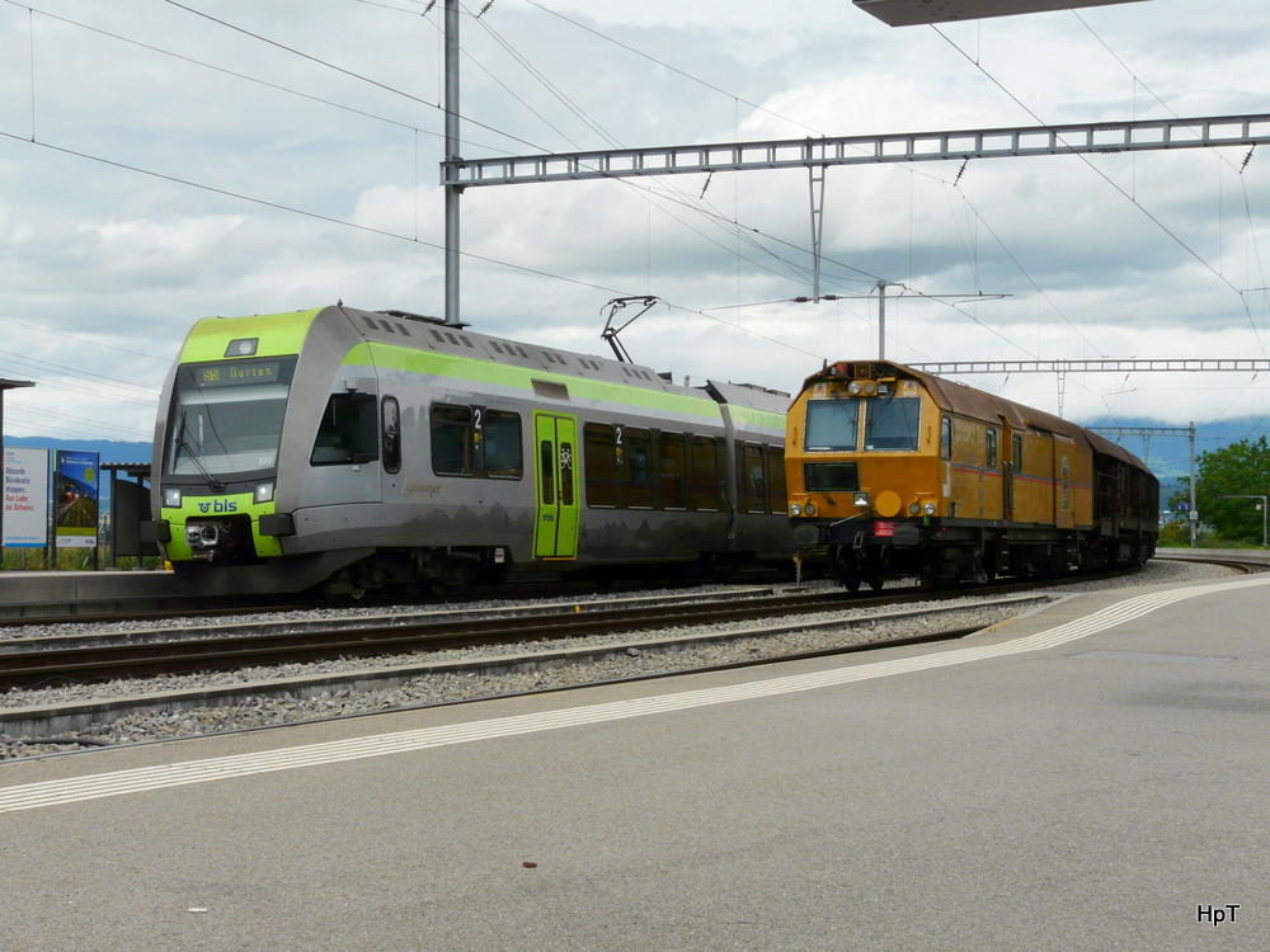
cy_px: 476
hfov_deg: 31.2
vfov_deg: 23.7
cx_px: 635
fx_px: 2275
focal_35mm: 62
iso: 100
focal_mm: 10.2
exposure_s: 1/500
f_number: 7.1
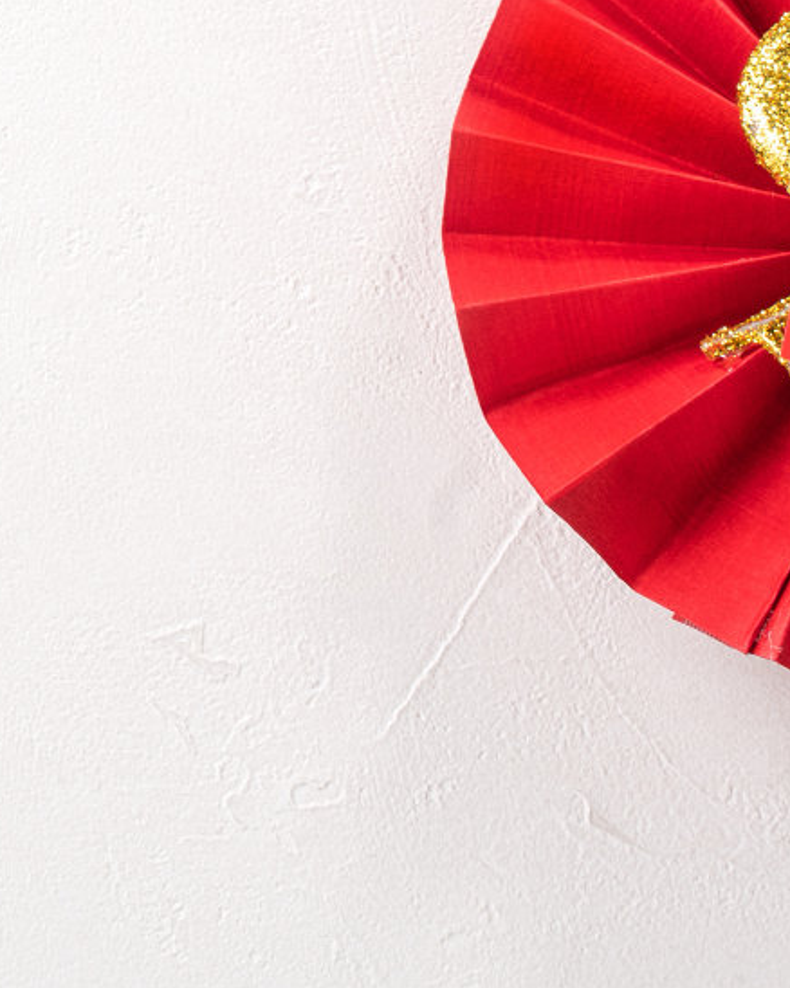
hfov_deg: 9.1
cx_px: 661
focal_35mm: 170
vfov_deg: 11.0
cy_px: -407
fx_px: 4971
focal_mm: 62
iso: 100
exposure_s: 1/160
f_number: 13
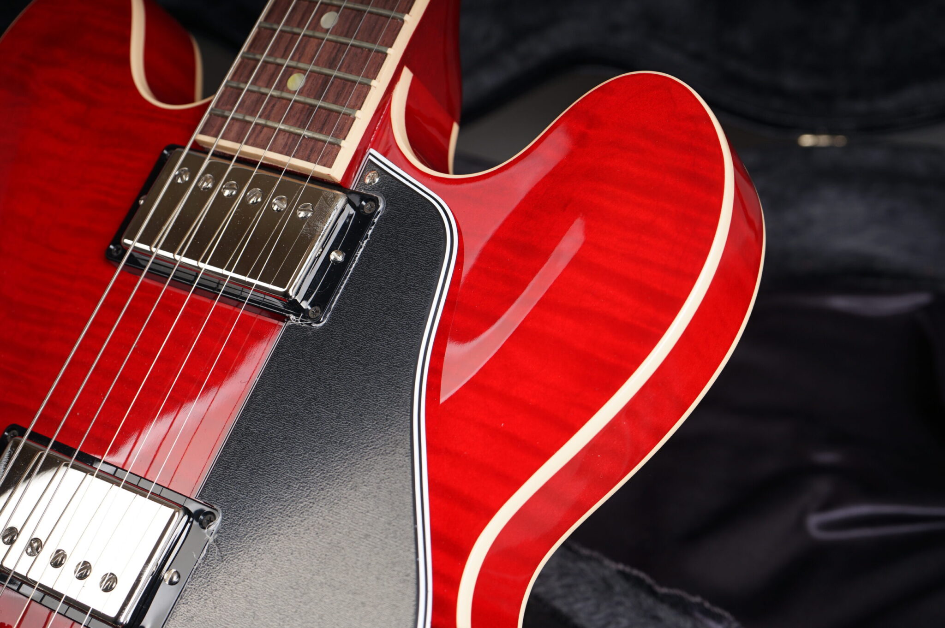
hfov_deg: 37.5
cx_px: 472
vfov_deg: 25.5
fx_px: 1390
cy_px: 314
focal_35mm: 53
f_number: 8
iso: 160
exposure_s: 1/160
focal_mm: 53
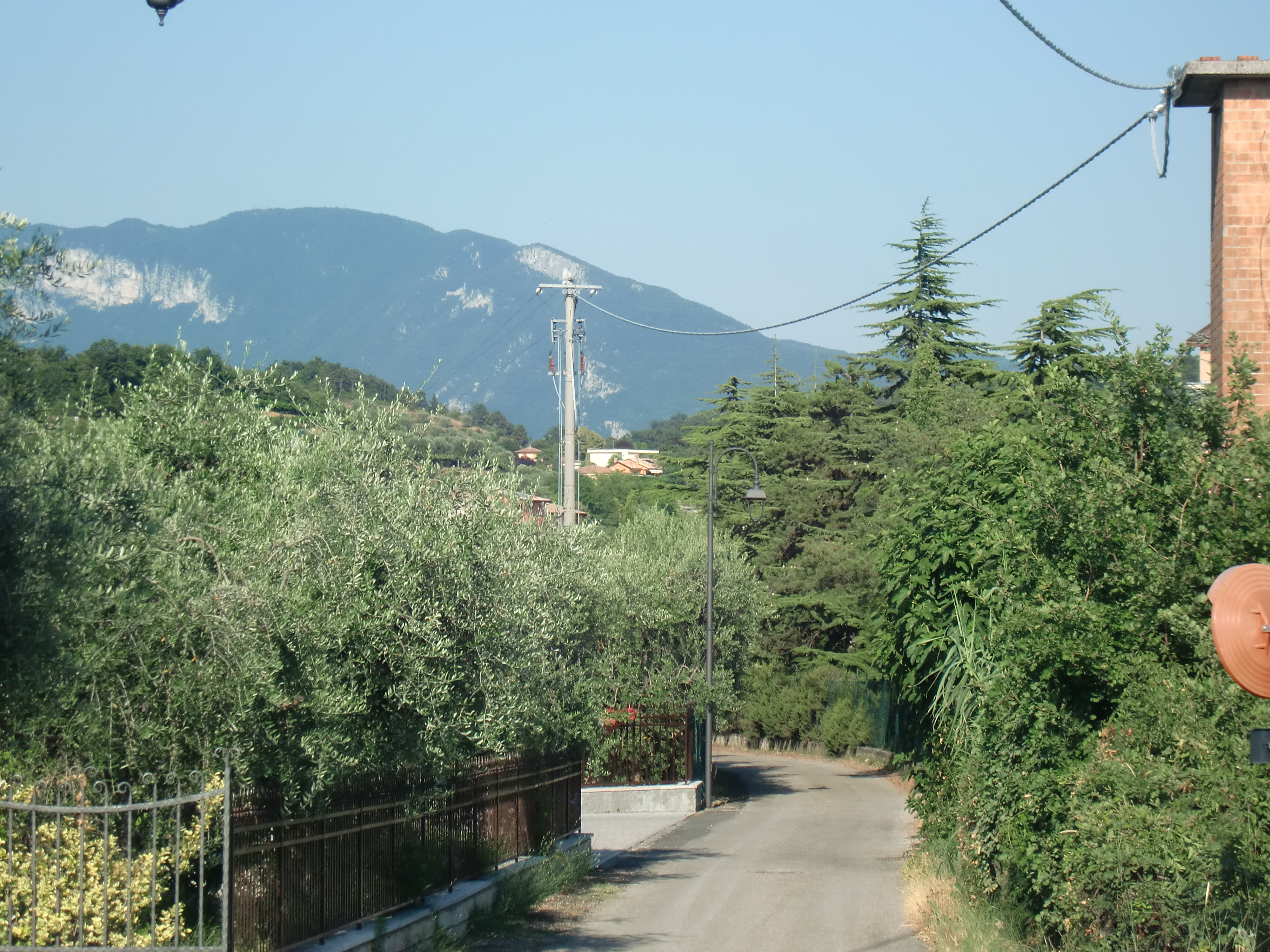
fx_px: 3816
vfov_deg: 14.2
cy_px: 476
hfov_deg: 18.9
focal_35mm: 104
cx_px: 635
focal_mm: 18.6
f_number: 5.9
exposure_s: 1/320
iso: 64
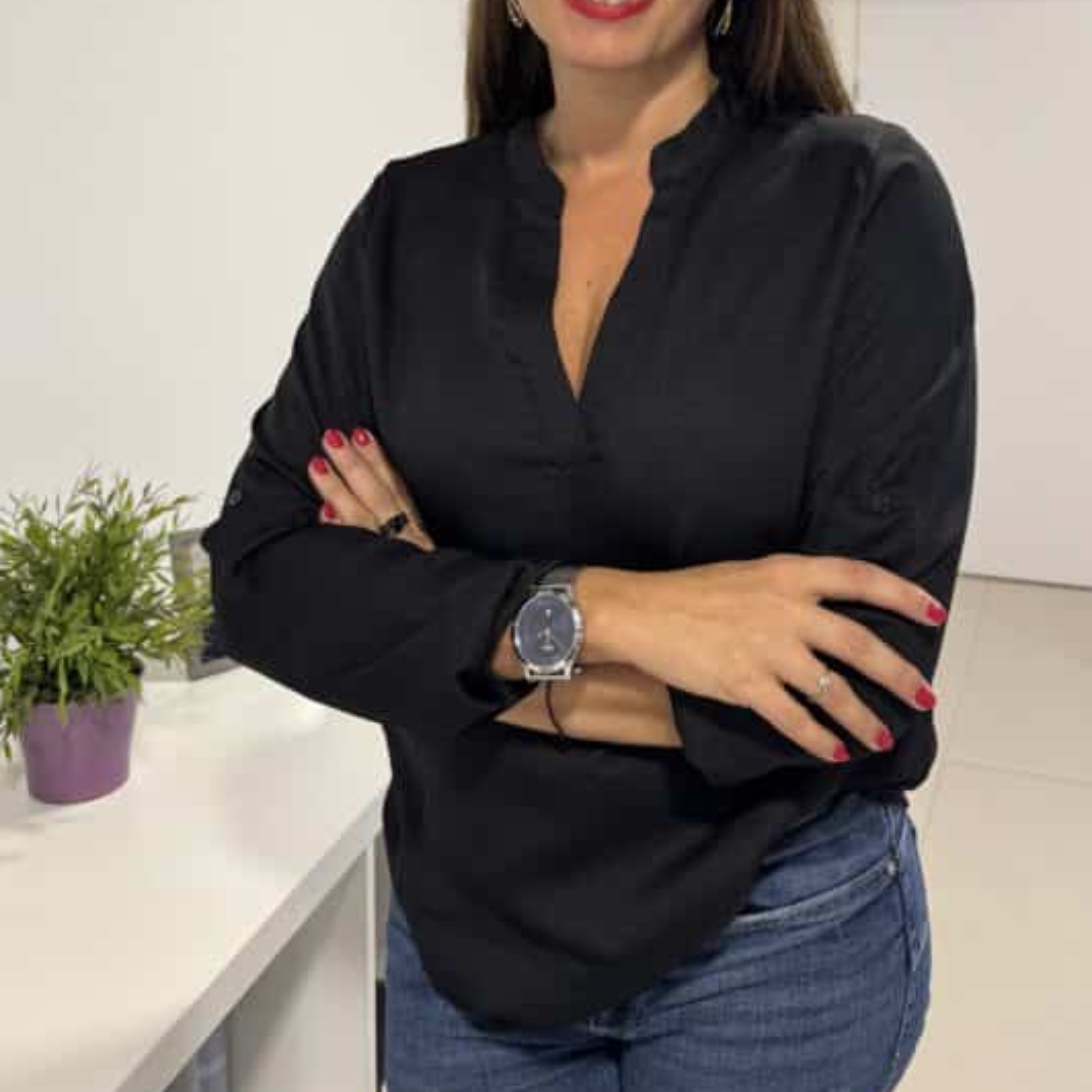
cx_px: 612
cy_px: 199
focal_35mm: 37
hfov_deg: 44.8
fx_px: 1321
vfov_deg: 42.6
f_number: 1.78
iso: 160
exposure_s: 1/50
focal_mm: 6.76
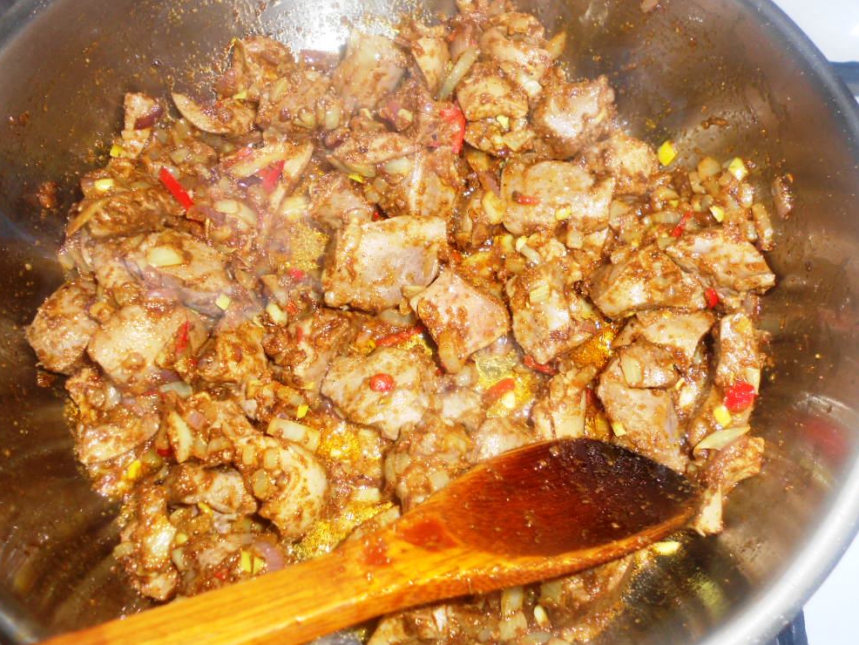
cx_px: 423
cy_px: 320
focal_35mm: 27
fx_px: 670
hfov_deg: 65.3
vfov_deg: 51.4
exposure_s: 1/25
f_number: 3.2
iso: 80
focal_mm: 4.6
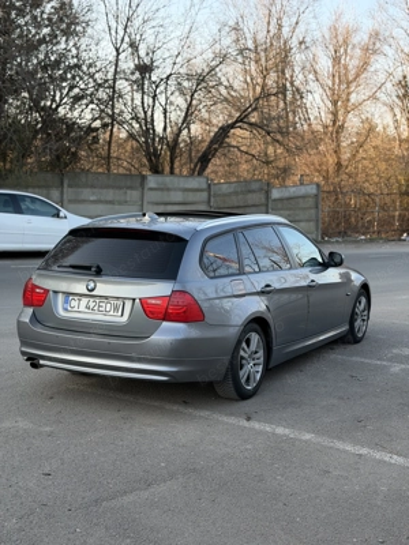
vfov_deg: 39.7
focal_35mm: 48
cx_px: 204
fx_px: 756
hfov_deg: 30.3
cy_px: 272
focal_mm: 6.76
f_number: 1.78
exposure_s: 1/506
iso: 80
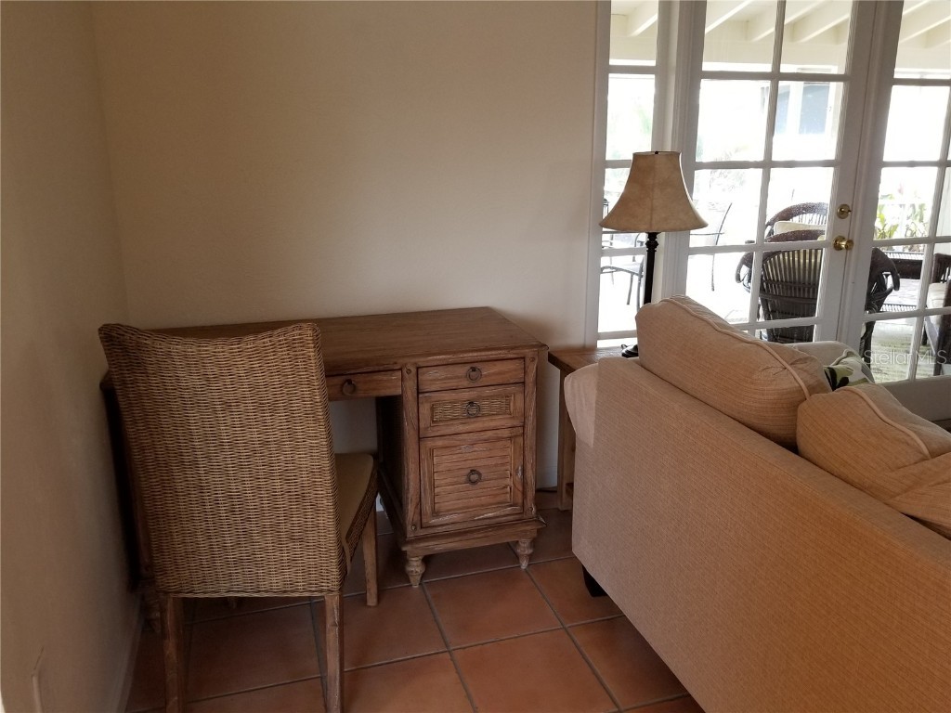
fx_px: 714
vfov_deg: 53.1
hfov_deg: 67.3
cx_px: 476
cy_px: 356
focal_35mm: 26
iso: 160
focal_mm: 4.25
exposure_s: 1/60
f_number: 1.7
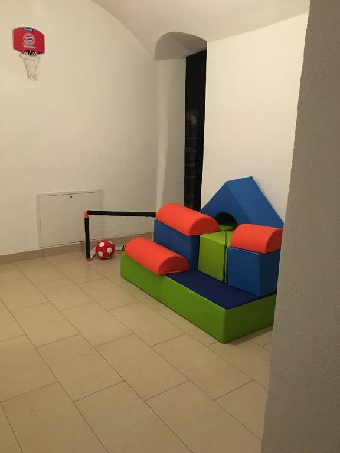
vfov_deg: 61.7
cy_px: 226
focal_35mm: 29
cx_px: 170
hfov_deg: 48.2
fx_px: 380
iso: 250
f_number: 2.2
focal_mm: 4.15
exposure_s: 1/17
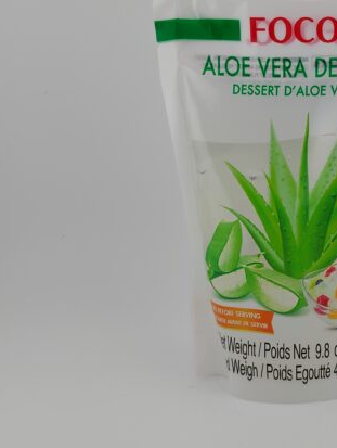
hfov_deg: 26.4
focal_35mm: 54
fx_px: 699
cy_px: 188
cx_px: 287
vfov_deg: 35.4
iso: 100
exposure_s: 1/483
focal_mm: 4.26
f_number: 1.8
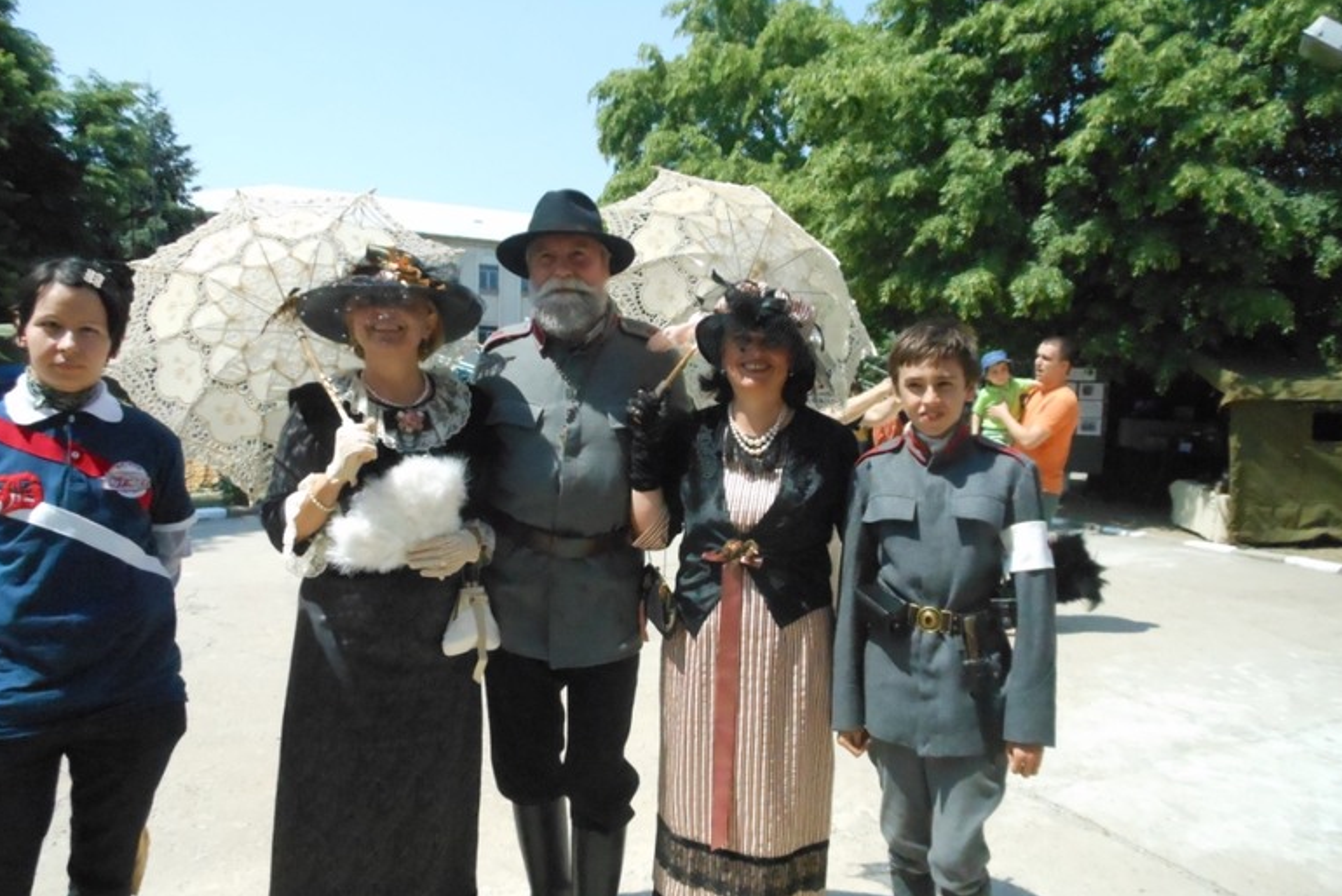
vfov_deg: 48.0
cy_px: 446
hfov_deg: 67.4
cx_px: 687
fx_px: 1007
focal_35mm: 27
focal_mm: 4.5
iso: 800
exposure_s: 1/640
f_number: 10.2
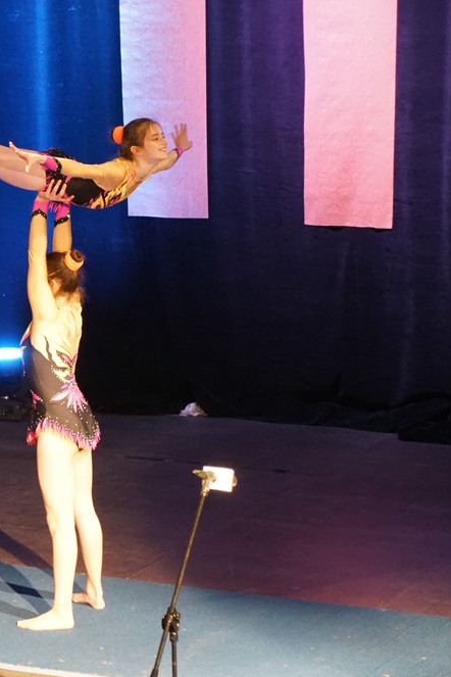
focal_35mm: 181
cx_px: -30
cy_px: 340
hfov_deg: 7.5
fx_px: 3401
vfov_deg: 11.4
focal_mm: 80
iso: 3200
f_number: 5.6
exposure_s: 1/20
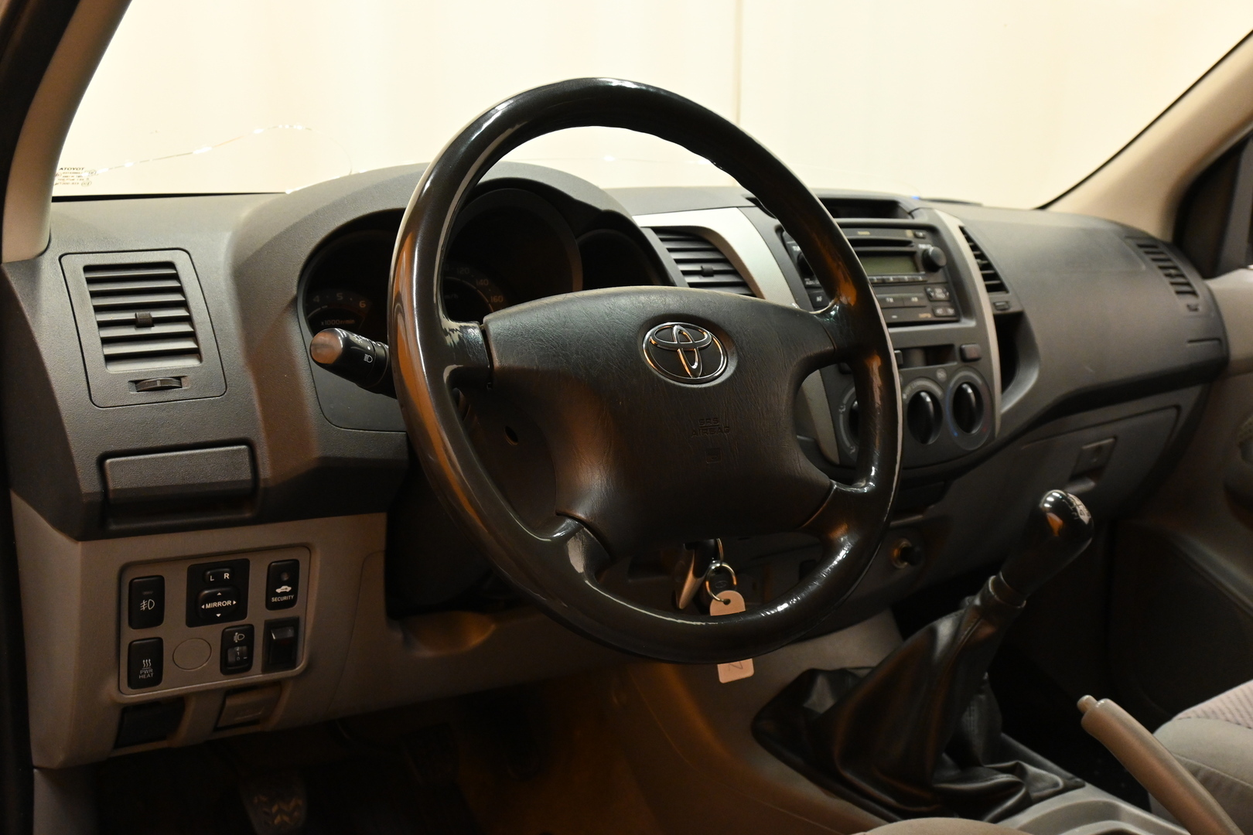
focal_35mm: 34
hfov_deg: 56.1
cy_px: 418
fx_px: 1175
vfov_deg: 39.1
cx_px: 626
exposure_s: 1/40
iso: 2500
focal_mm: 22.5
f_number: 5.6
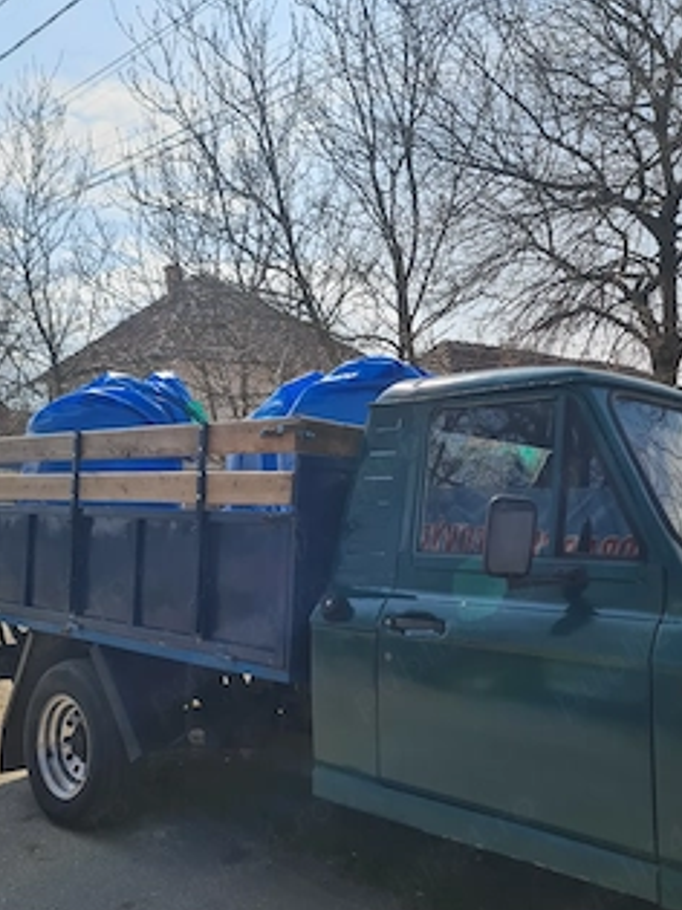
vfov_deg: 55.4
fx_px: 867
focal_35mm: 33
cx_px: 341
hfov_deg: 42.9
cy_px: 471
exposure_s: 1/3784
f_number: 1.8
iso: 50
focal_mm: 5.4
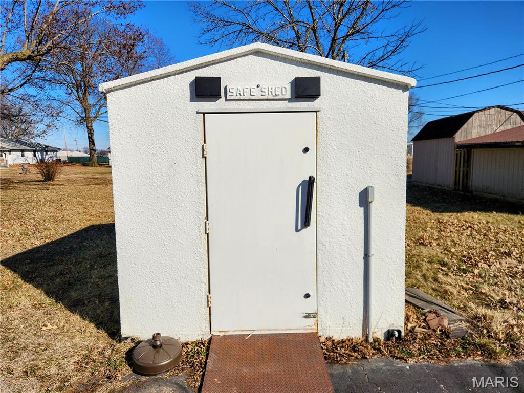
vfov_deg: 58.9
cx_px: 262
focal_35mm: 23
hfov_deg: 73.9
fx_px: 348
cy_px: 196
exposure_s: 1/3956
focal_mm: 5.4
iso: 20
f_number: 1.8
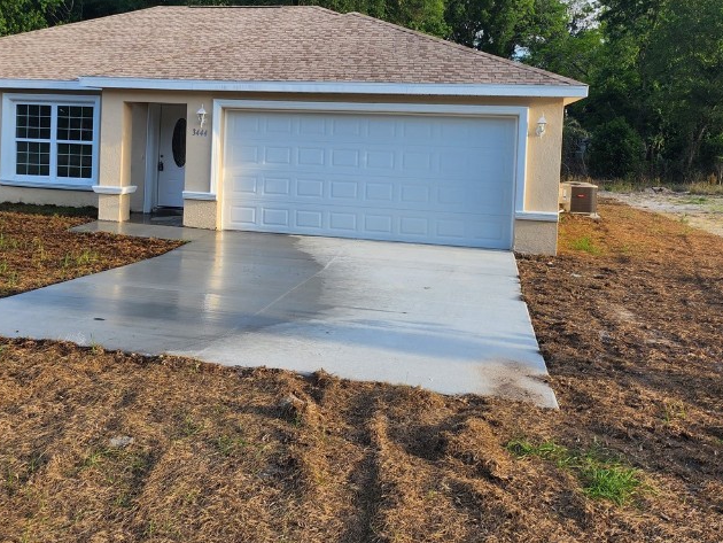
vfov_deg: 36.1
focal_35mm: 39
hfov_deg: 47.3
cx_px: 261
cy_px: 146
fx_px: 815
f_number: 1.8
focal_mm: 5
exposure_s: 1/927
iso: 50
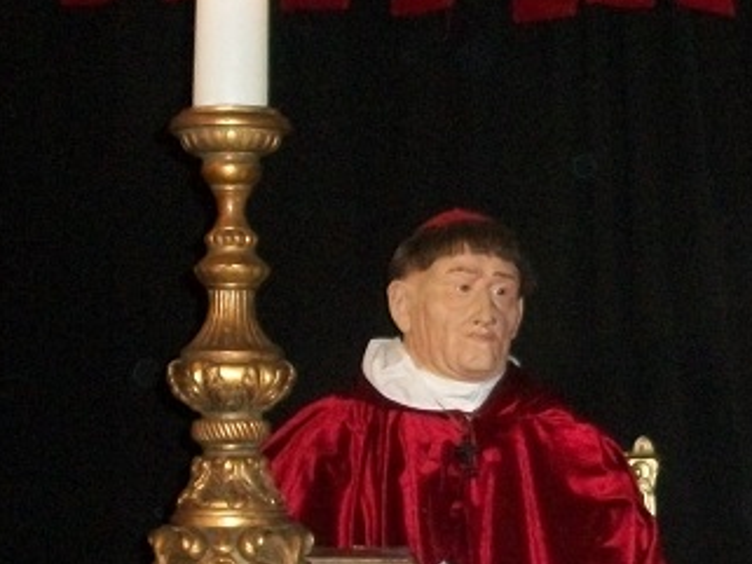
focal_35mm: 108
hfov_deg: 17.6
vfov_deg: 13.7
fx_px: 2347
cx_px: 801
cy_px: 405
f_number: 3.1
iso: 320
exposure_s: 1/30
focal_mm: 6.3
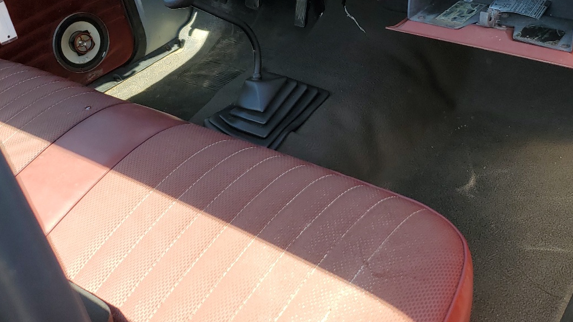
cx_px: 362
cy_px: 85
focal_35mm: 44
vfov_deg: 26.8
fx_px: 668
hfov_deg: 46.0
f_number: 1.5
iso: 50
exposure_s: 1/370
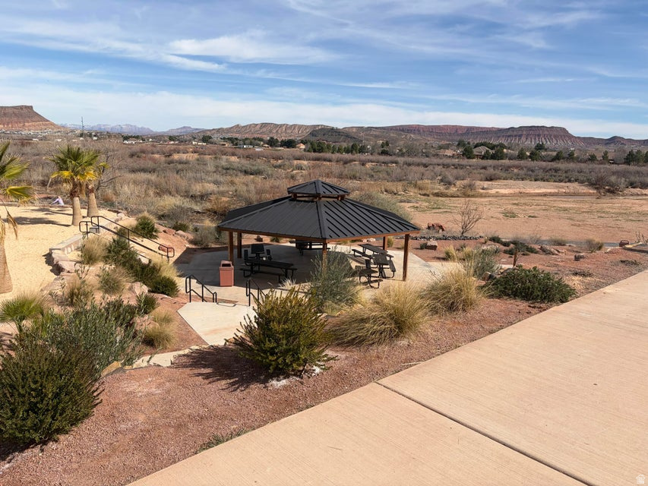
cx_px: 324
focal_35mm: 26
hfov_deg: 67.3
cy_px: 243
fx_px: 487
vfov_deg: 53.1
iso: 50
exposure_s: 1/5348
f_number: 1.6
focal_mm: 5.96
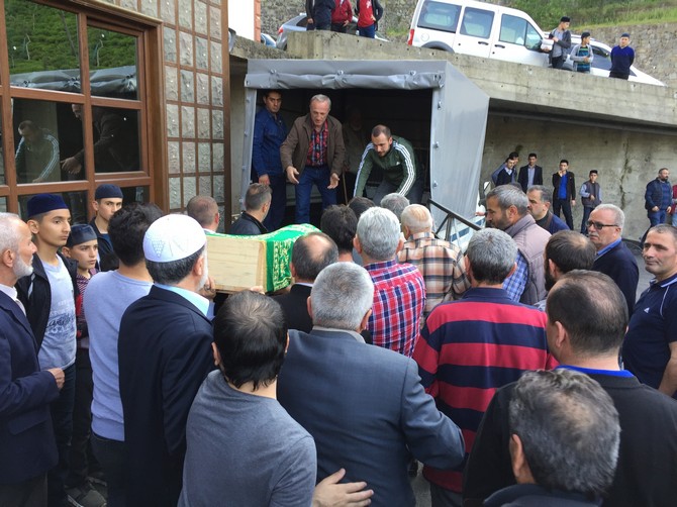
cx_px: 338
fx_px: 567
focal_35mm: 29
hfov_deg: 61.7
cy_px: 254
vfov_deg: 48.2
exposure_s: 1/100
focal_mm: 4.15
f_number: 2.2
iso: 40
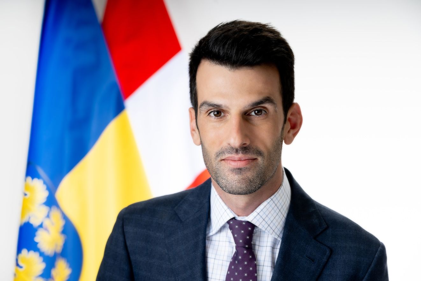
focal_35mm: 102
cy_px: 140
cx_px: 210
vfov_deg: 13.4
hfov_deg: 20.0
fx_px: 1193
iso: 200
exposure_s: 1/200
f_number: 5.6
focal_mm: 102
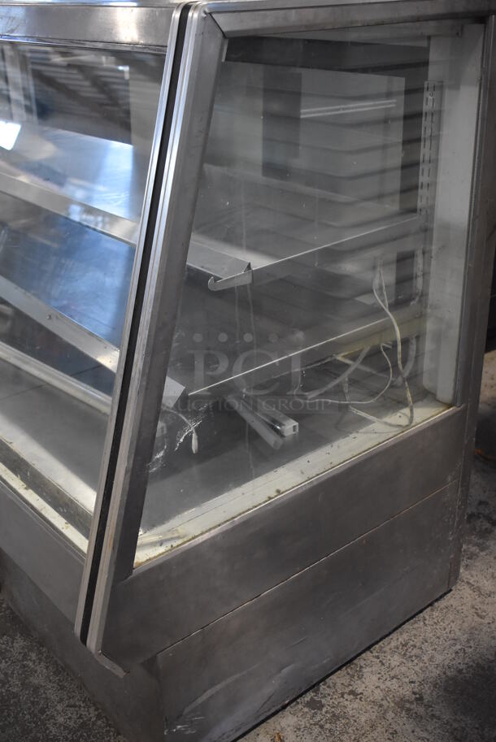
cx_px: 248
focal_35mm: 40
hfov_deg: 33.1
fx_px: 836
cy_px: 371
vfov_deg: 47.9
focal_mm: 27
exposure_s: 1/125
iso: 2200
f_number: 4
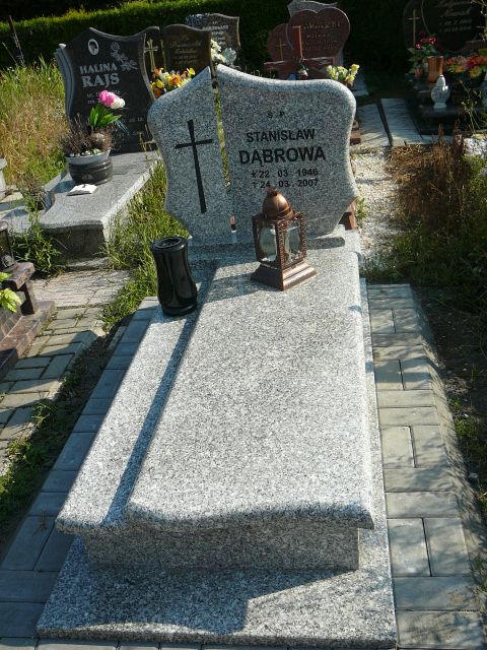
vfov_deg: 52.6
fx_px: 657
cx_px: 244
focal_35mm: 35
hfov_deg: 40.7
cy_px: 325
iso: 80
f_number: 2.8
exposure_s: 1/1000
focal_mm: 5.2
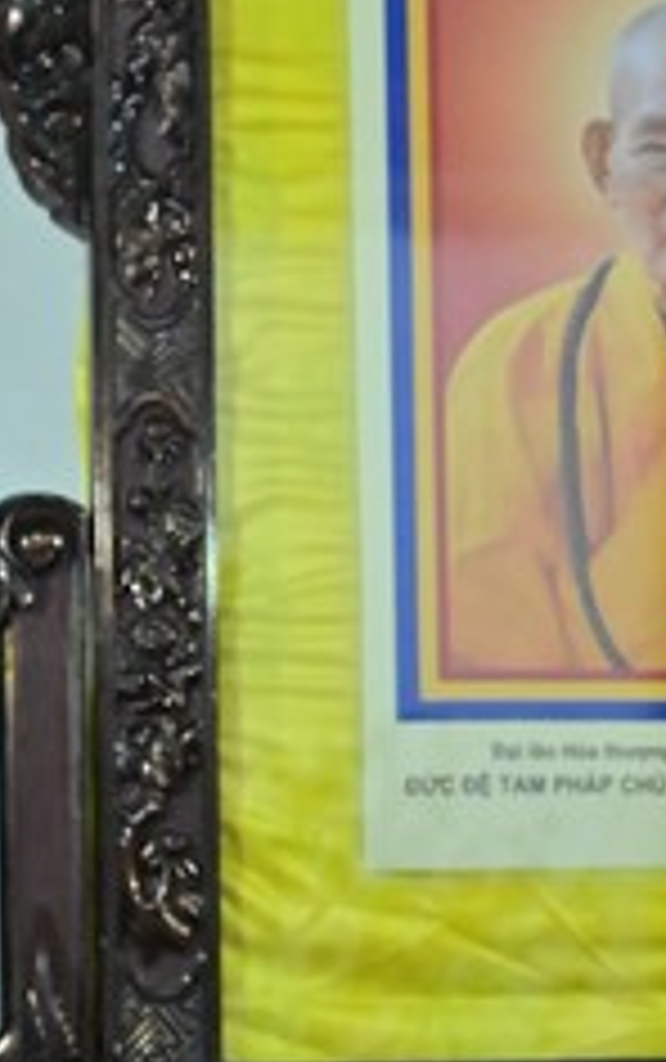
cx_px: 792
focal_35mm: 241
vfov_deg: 8.7
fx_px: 6982
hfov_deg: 5.4
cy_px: 630
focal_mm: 86
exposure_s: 1/125
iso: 6400
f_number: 5.6
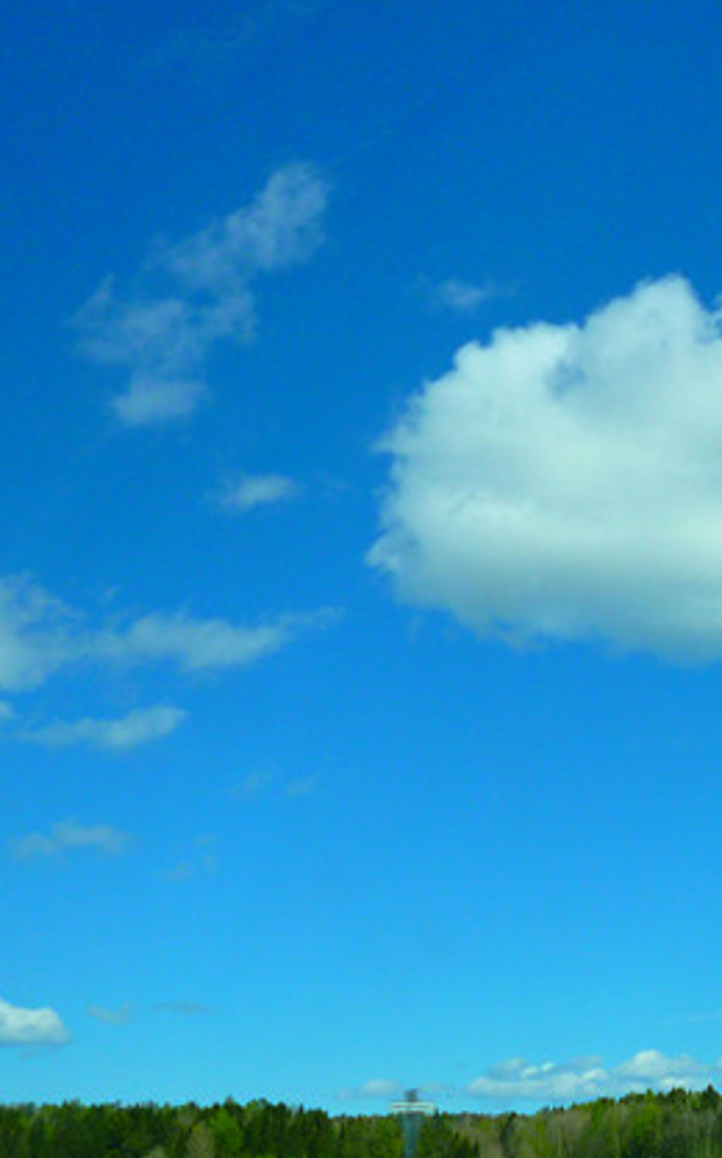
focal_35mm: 57
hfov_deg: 21.7
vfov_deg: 35.4
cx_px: 769
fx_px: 1798
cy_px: 766
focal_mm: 5
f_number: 9
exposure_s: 1/125
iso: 100
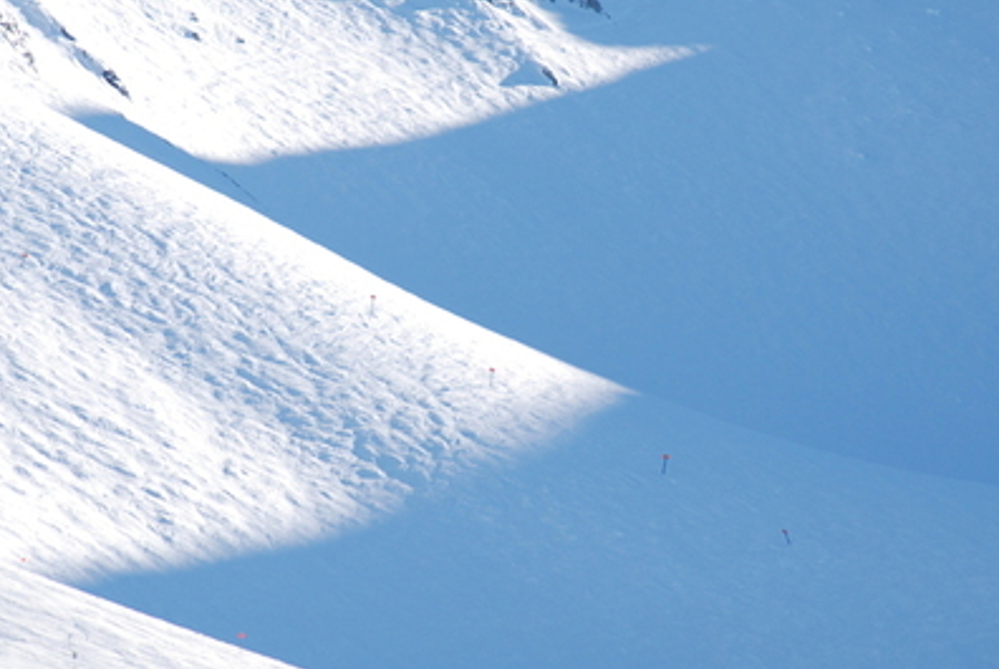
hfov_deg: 5.2
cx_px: 419
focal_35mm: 398
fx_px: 11057
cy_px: 215
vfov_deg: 3.5
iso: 100
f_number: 5.6
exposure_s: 1/320
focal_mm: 150
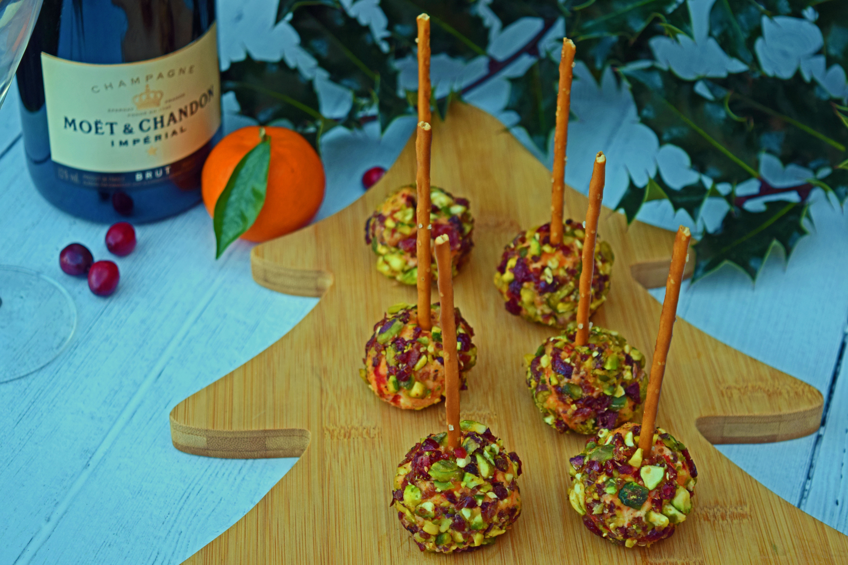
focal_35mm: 82
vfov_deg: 16.6
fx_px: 1943
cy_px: 282
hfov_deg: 24.6
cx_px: 424
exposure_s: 1/125
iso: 400
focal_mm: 55
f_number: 5.6
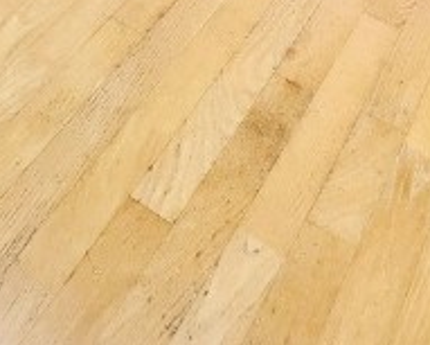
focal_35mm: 68
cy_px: -458
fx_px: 866
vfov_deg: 15.0
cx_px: -162
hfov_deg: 23.8
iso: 500
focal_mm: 2.2
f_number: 2.2
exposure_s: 1/60
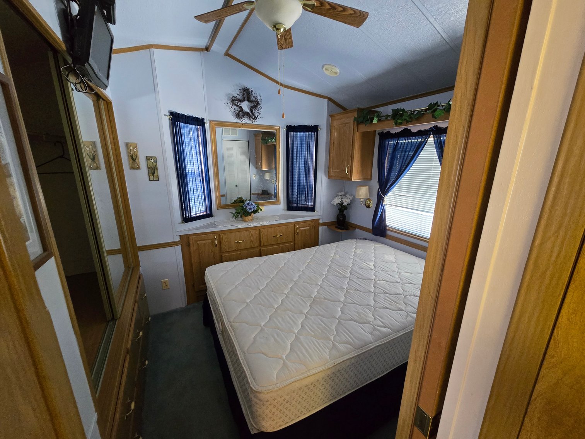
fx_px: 220
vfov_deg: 89.9
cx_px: 292
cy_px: 220
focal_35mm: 13
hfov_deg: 106.2
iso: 800
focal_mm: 2.2
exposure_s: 1/60
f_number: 2.2
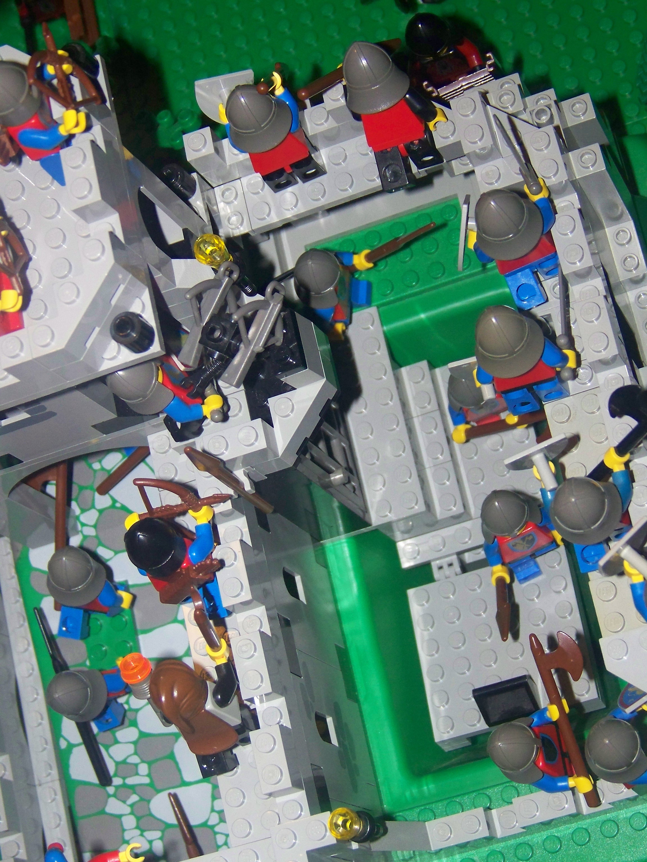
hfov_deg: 17.0
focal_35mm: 87
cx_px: 324
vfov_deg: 22.5
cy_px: 431
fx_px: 2168
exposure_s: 1/30
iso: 200
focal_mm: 14.6
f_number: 3.2
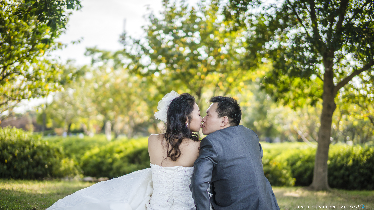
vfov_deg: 22.6
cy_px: 120
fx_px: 526
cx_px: 187
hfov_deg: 39.2
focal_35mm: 53
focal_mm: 50
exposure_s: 1/2000
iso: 100
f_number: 1.4
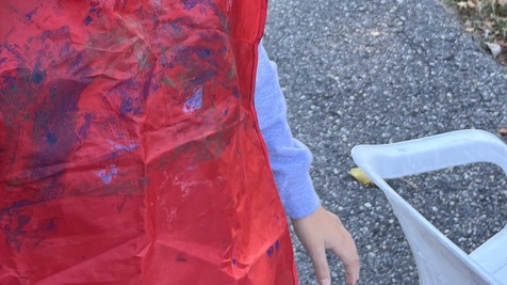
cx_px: 154
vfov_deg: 18.7
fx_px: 820
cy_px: -51
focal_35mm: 61
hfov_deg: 34.0
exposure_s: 1/122
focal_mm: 5.1
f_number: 1.6
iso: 50
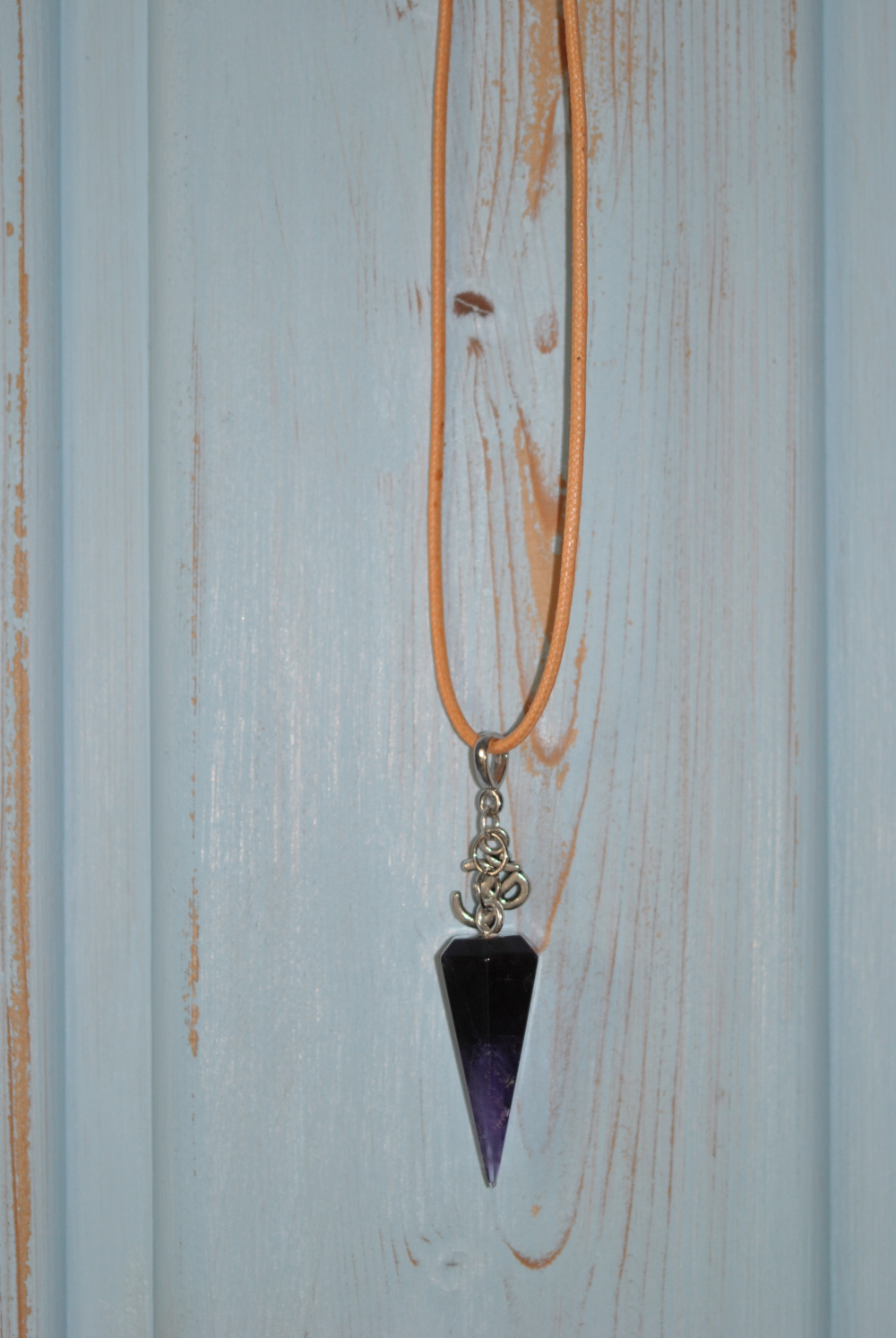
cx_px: 448
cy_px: 669
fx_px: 5863
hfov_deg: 8.7
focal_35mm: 158
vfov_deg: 13.0
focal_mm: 105
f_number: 3.2
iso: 200
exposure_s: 1/60
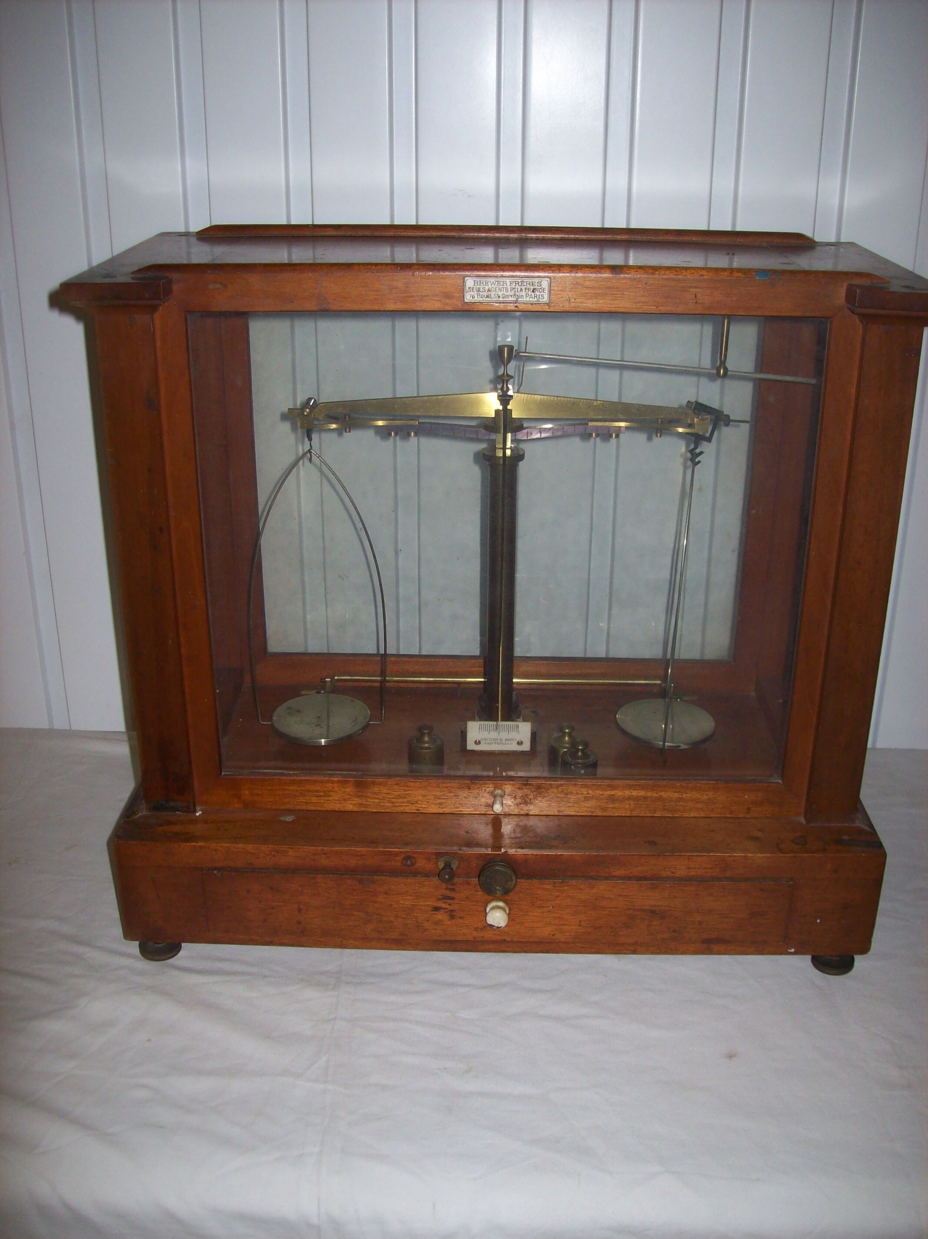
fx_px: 1288
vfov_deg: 51.4
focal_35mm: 36
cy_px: 620
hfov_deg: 39.6
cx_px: 464
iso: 80
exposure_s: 1/64
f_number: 2.7
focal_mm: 6
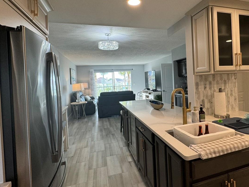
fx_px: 151
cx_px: 144
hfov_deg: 78.4
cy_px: 80
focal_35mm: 21
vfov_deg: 63.2
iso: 125
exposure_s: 1/120
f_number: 2.2
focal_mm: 2.22
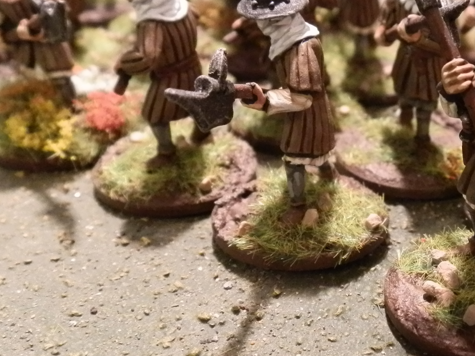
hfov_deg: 34.0
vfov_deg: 26.6
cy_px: 173
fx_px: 755
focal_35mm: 55
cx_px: 371
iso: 400
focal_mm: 5
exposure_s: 1/30
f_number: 3.1
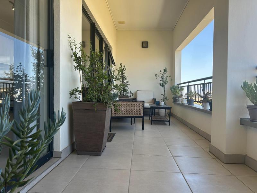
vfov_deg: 53.1
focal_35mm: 26
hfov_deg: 67.3
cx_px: 128
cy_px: 96
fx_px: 193
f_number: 1.5
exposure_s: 1/544
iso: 50
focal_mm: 5.7
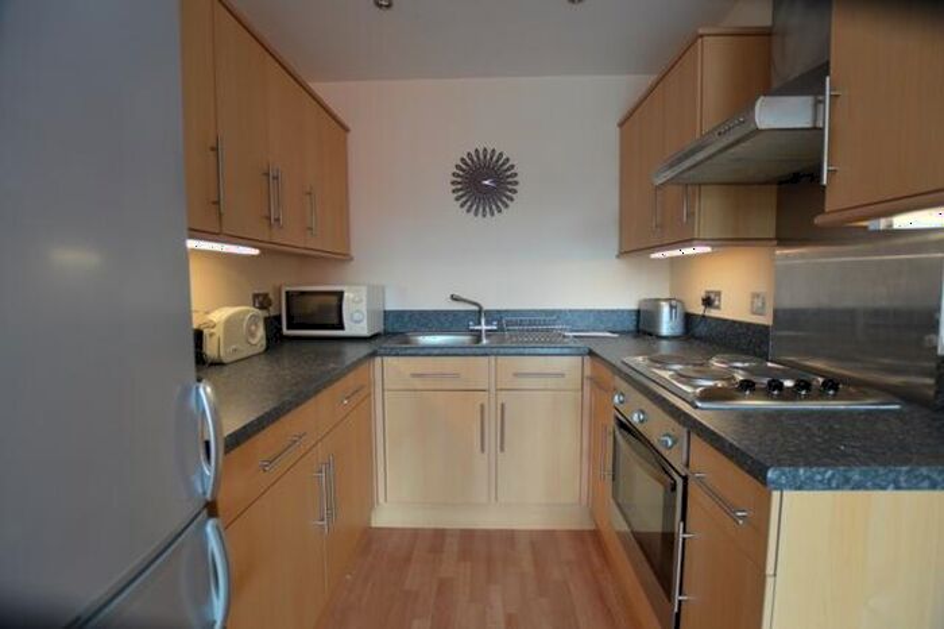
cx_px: 472
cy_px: 314
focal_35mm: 15
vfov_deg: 77.3
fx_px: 393
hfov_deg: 100.4
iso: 400
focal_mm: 10
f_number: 3.5
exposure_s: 1/60
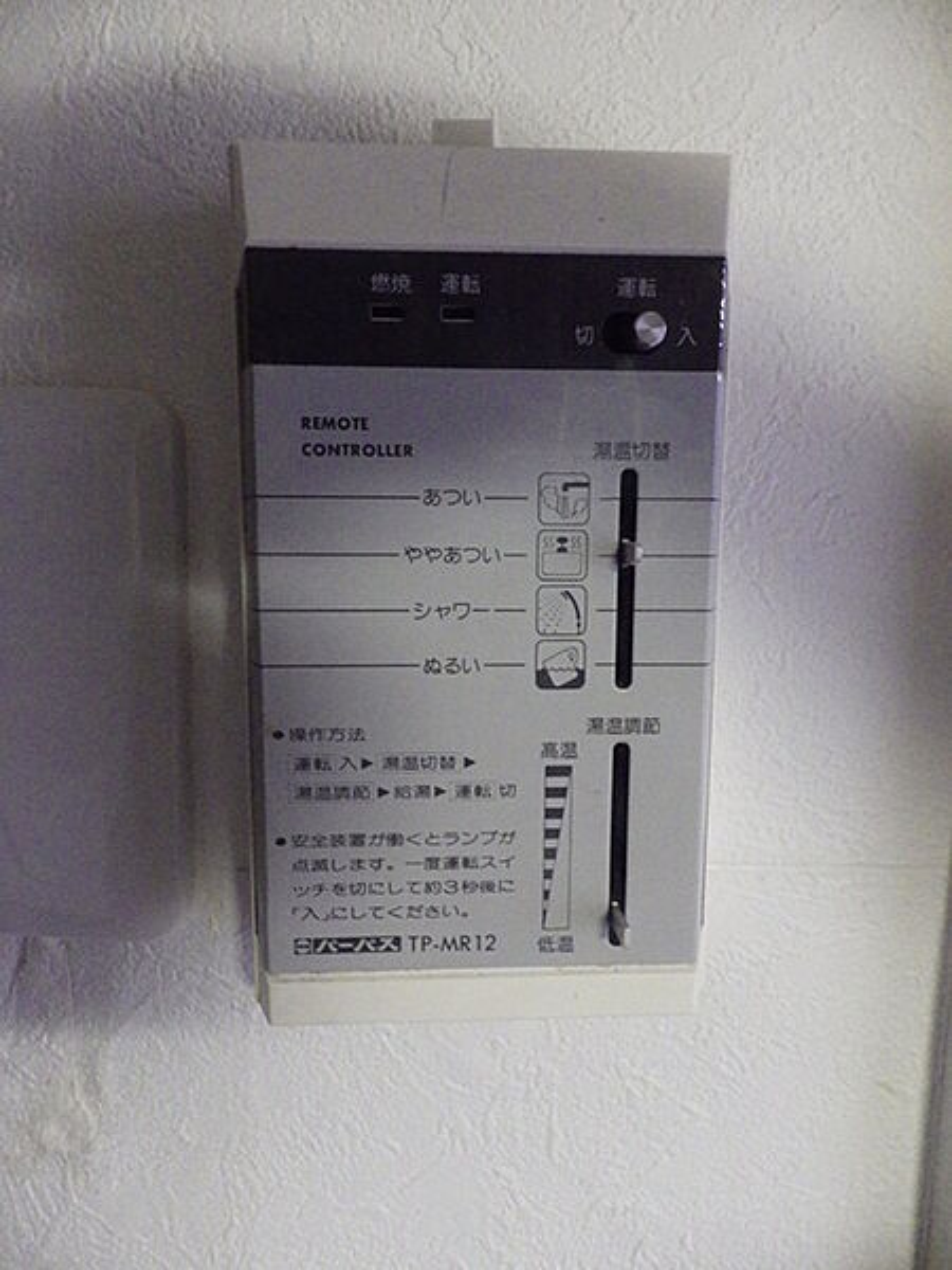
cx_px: 476
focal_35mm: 22
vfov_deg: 76.4
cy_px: 635
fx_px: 807
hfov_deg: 61.1
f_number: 3.1
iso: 1600
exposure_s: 1/45
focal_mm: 4
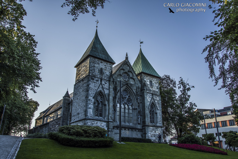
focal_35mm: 27
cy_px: 80
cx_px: 119
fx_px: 178
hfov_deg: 67.4
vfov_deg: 47.9
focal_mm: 18
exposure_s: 1/200
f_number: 7.1
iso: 100
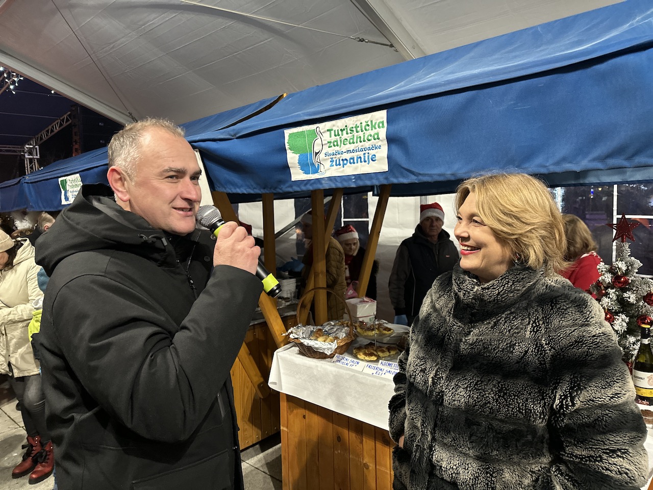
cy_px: 245
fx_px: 453
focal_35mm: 24
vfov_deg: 56.8
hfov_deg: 71.6
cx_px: 326
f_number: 1.78
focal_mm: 6.86
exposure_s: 1/50
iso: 320
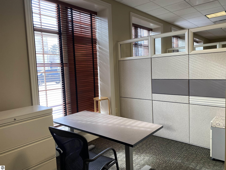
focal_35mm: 26
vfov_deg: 53.1
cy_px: 85
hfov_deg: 67.3
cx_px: 113
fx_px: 170
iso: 100
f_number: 1.8
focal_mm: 4.25
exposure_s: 1/120
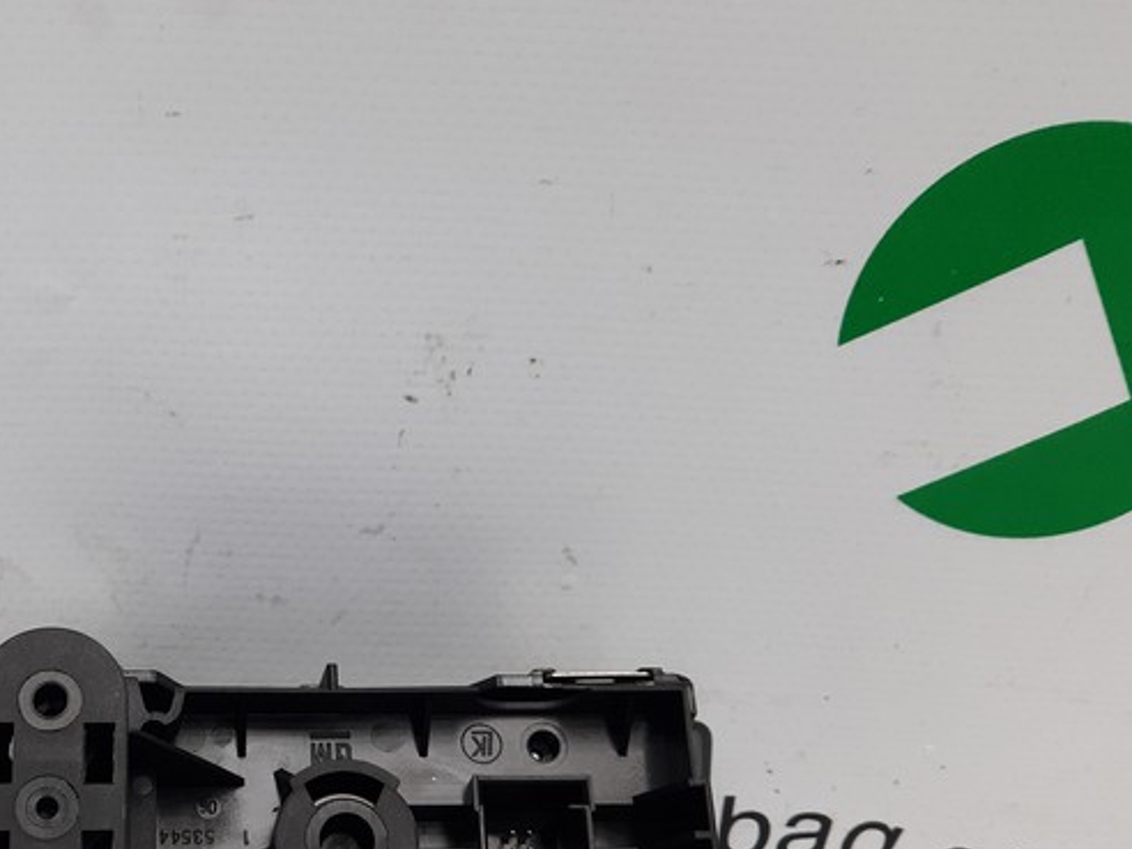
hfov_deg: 35.5
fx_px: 1700
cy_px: 580
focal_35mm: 52
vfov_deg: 27.8
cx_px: 212
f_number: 2
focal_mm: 4.6
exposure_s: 1/50
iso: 40
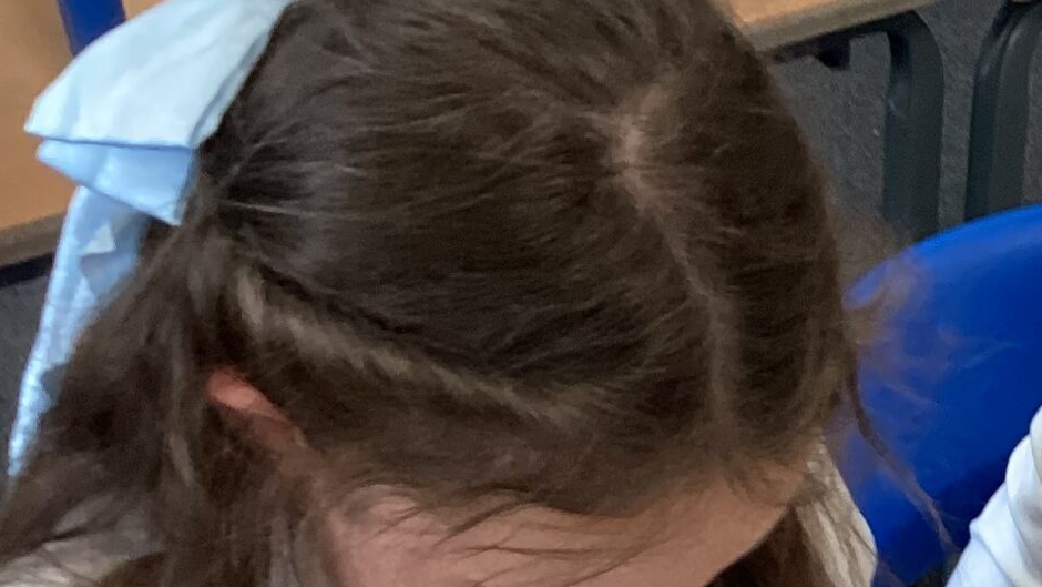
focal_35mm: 92
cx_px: 1202
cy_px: 834
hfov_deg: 21.7
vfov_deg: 12.6
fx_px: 2542
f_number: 2.4
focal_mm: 3.3
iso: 100
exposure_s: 1/50
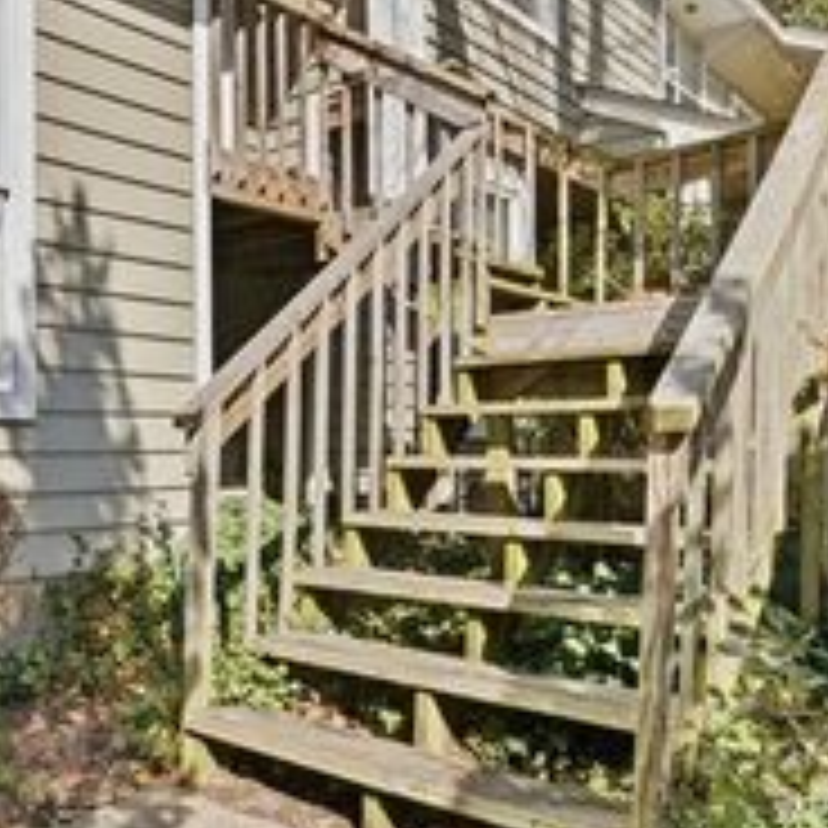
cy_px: 448
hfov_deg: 47.8
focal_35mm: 31
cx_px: 108
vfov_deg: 52.2
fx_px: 843
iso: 250
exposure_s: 1/3200
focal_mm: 9
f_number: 8
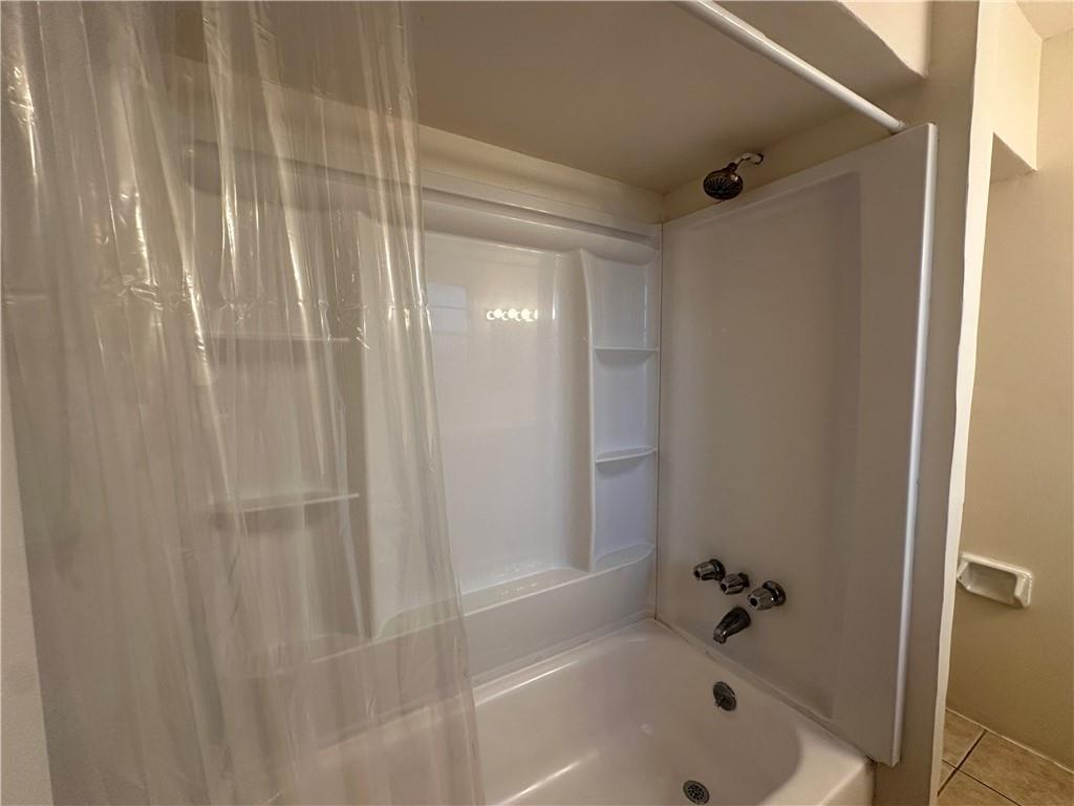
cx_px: 537
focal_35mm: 14
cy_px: 403
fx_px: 434
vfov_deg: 85.7
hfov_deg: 102.1
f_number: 2.2
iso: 200
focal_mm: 2.22
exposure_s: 1/120
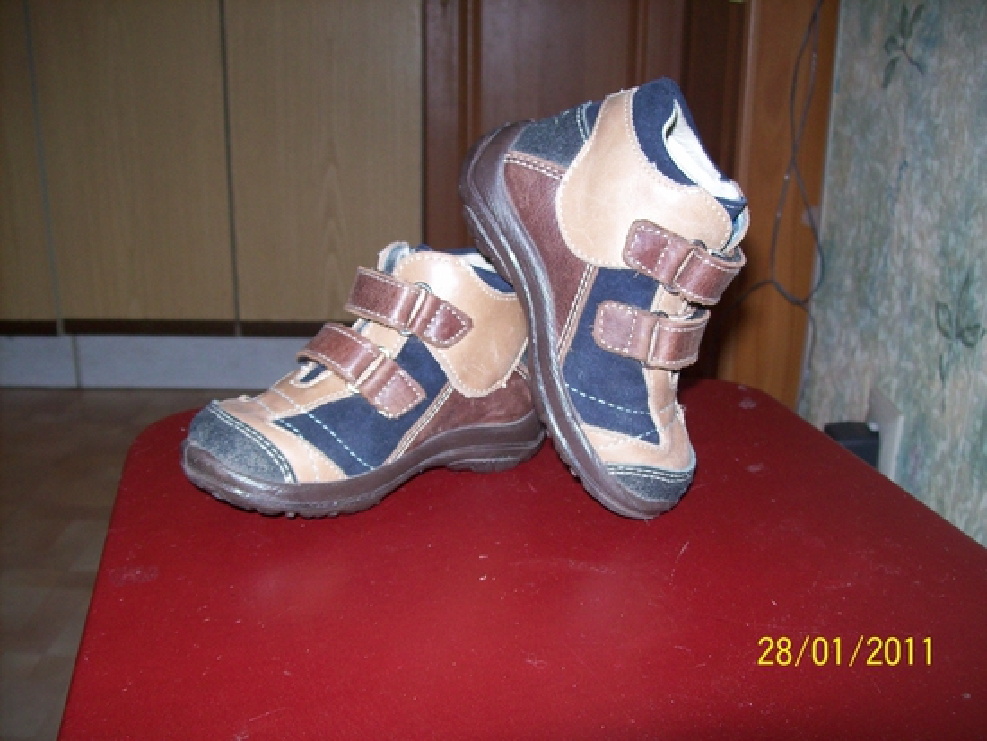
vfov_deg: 39.7
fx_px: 1027
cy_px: 370
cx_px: 494
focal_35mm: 36
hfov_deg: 51.3
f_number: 2.7
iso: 80
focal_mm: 6
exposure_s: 1/64
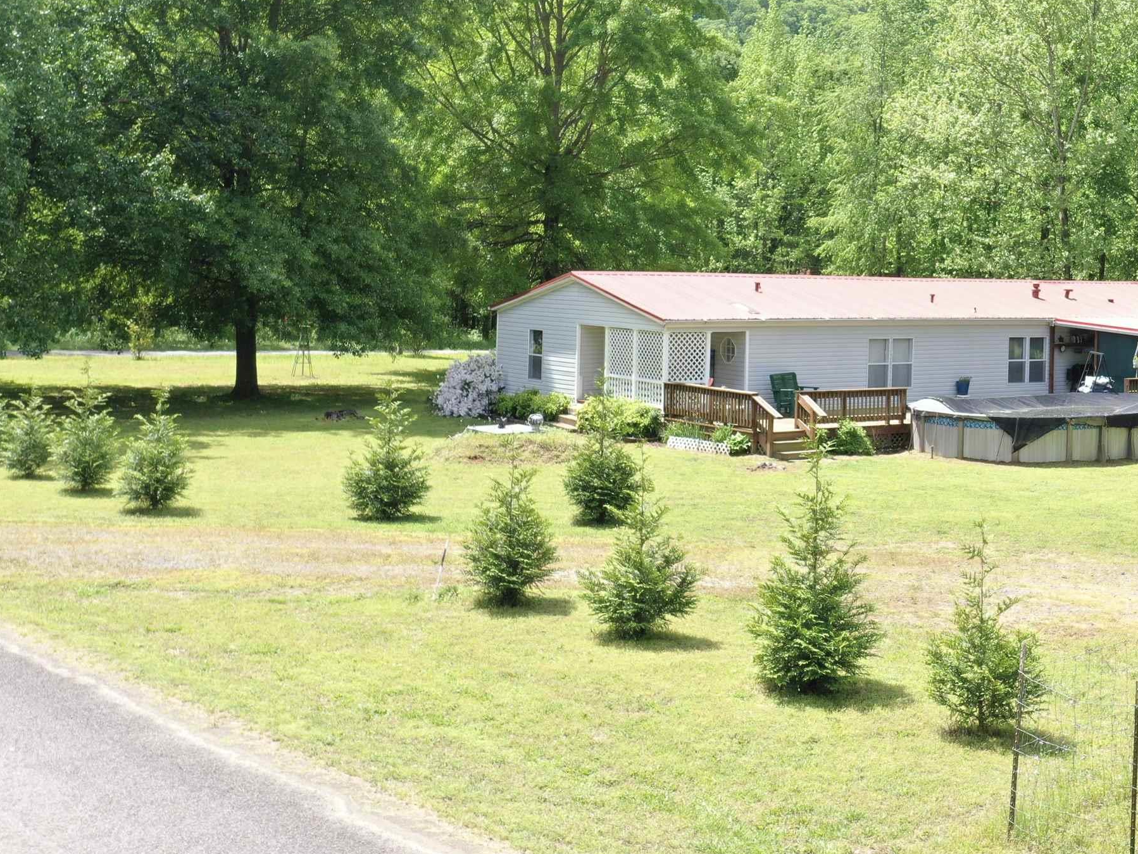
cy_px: 247
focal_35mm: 46
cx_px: 939
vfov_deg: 31.1
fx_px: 1512
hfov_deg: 39.3
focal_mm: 10.26
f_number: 4.5
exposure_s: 1/240
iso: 100
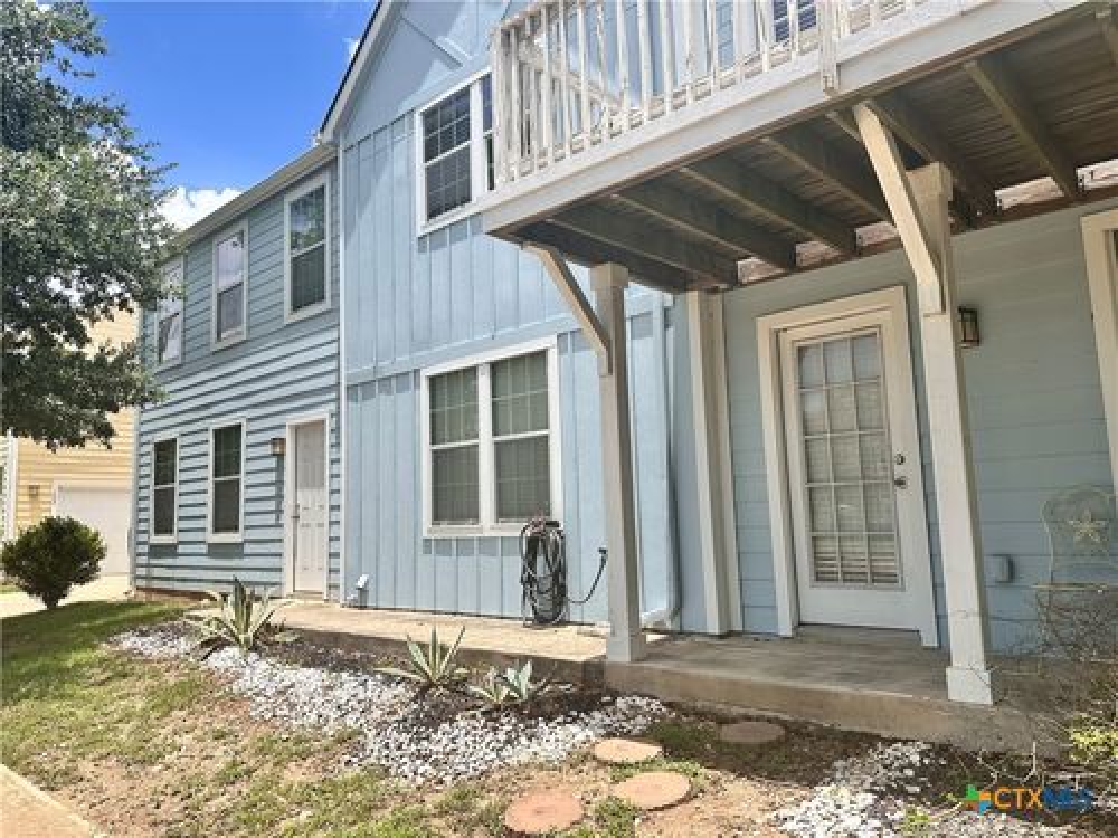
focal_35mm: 24
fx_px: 775
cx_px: 559
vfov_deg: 56.8
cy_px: 419
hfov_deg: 71.6
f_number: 1.78
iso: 80
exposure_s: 1/5263
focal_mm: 6.86
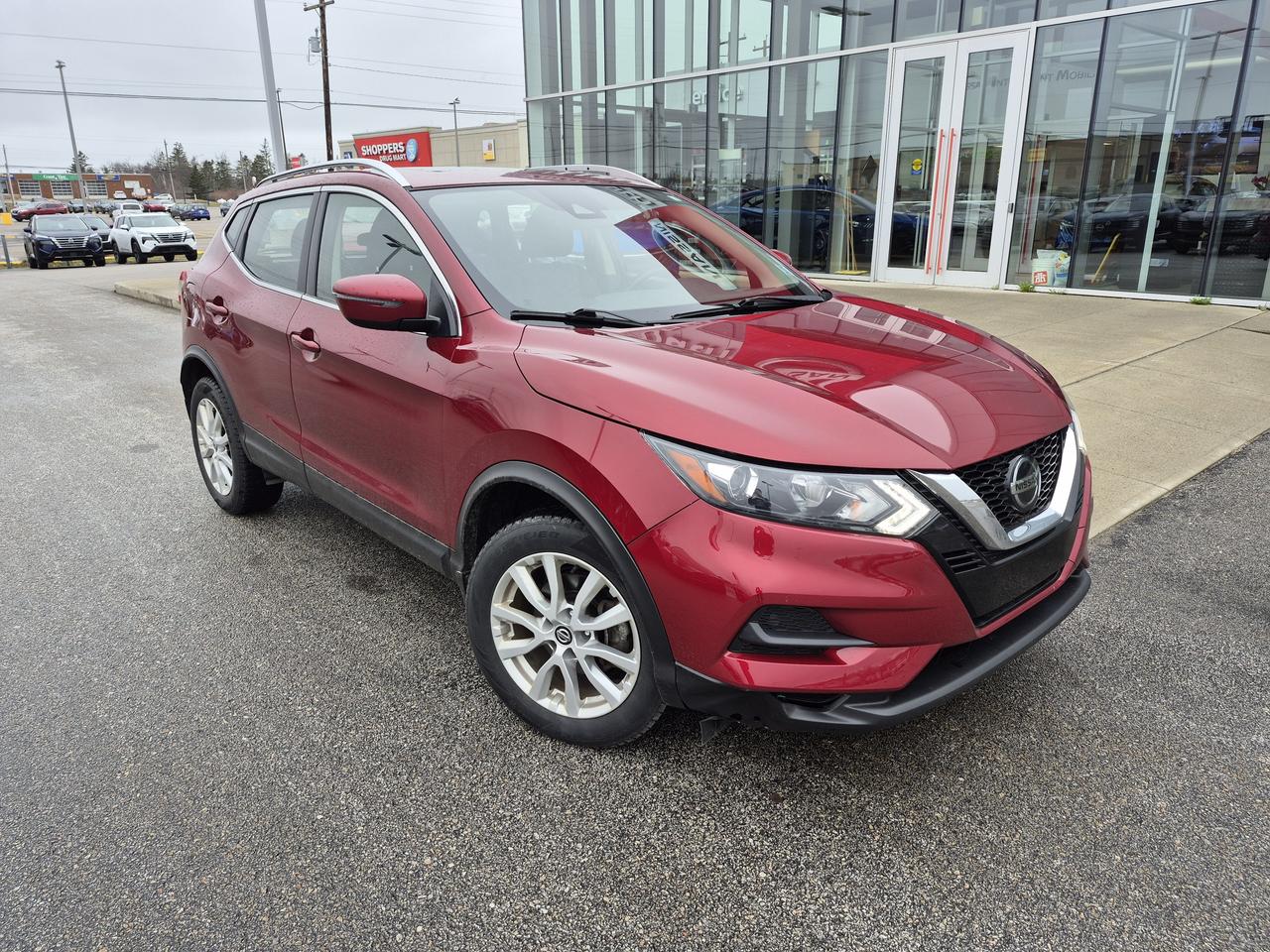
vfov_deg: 58.9
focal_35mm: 23
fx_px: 844
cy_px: 476
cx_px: 635
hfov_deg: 73.9
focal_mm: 5.4
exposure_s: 1/180
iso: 25
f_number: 1.8
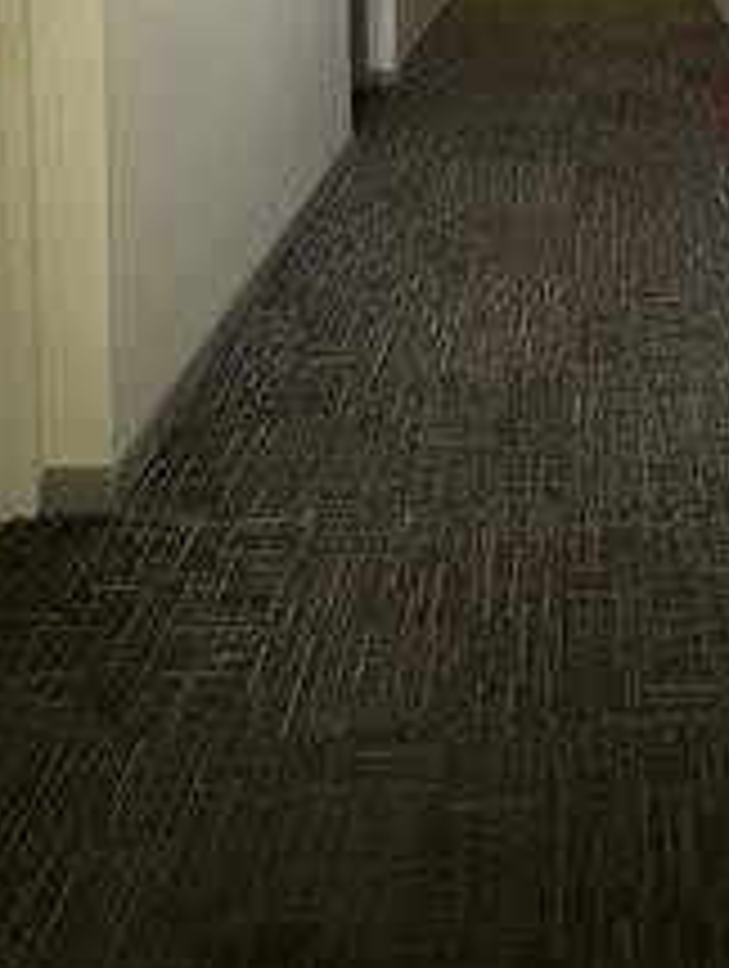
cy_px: -140
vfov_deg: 38.1
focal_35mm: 39
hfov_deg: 35.4
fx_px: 1092
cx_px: 612
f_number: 2.2
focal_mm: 2.22
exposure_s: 1/60
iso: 1250
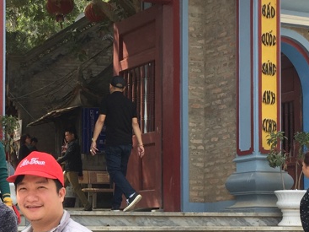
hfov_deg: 23.5
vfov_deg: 18.0
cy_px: 202
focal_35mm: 81
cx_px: 28
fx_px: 723
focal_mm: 4.15
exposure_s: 1/670
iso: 32
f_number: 2.2
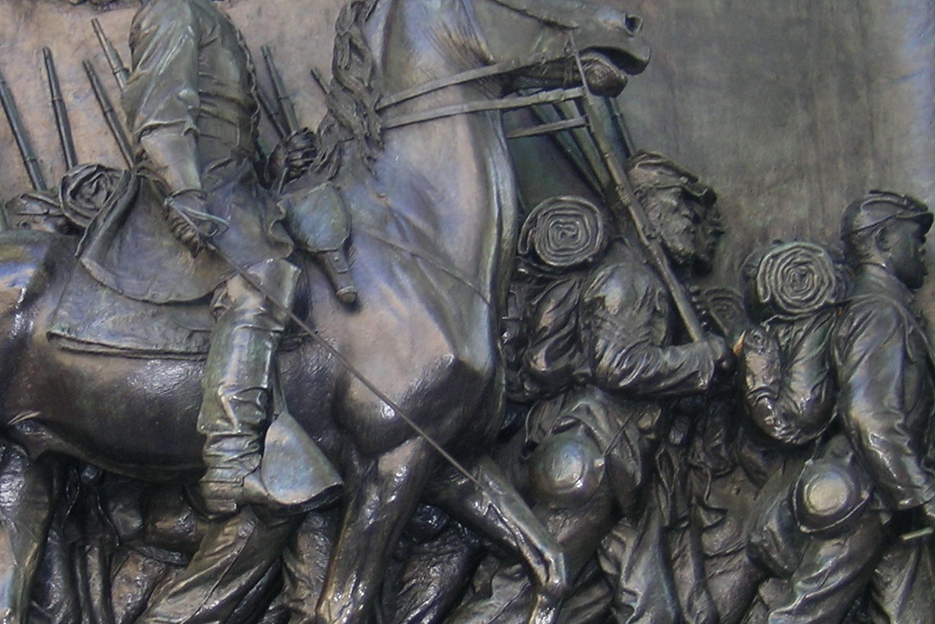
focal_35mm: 63
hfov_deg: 31.4
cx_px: 252
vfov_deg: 21.6
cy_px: 313
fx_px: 1636
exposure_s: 1/30
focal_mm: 5.8
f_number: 2.8
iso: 50
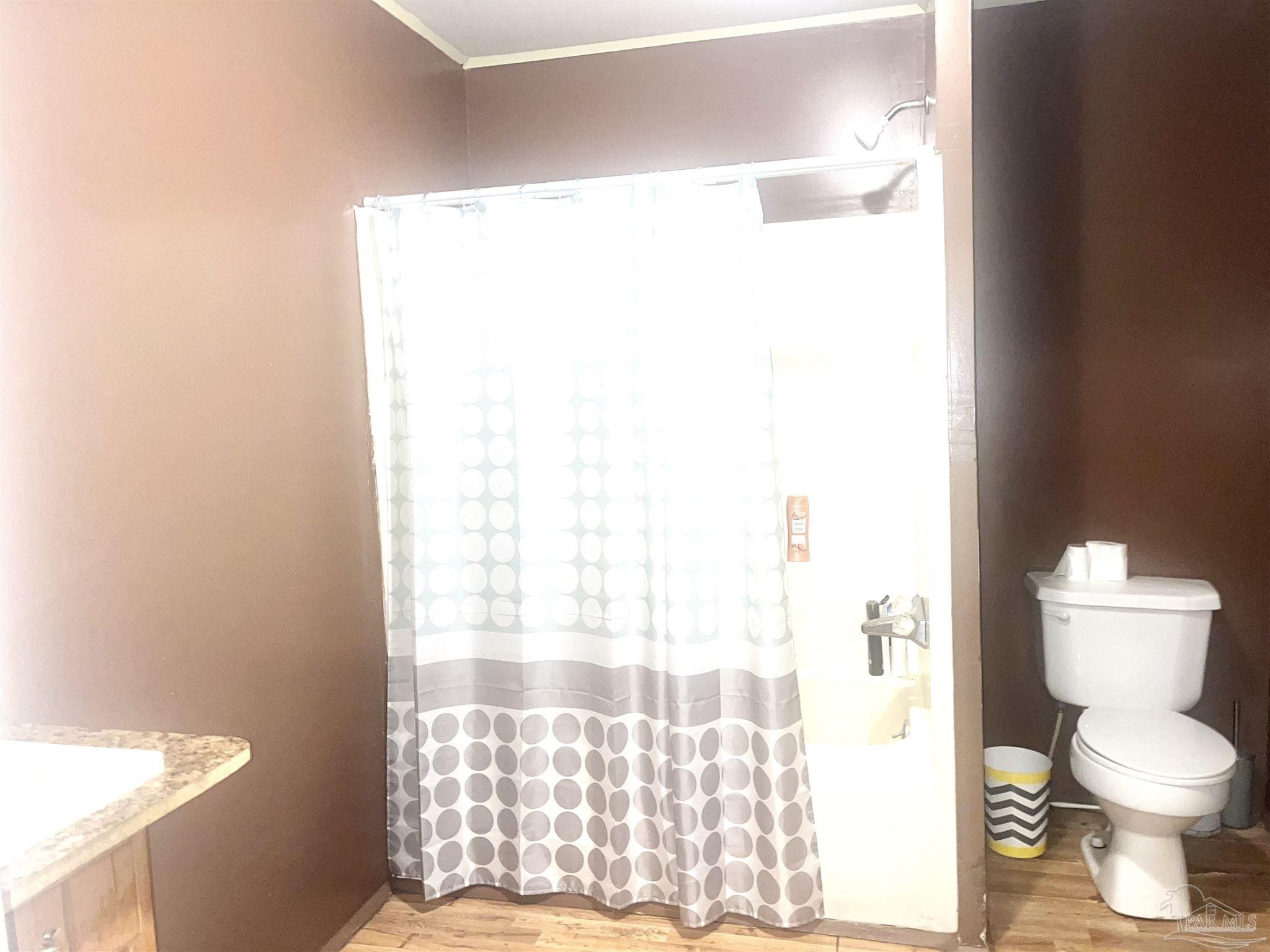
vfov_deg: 53.1
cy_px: 476
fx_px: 954
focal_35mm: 26
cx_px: 635
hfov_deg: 67.3
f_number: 1.6
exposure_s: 1/15
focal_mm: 5.1
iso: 64
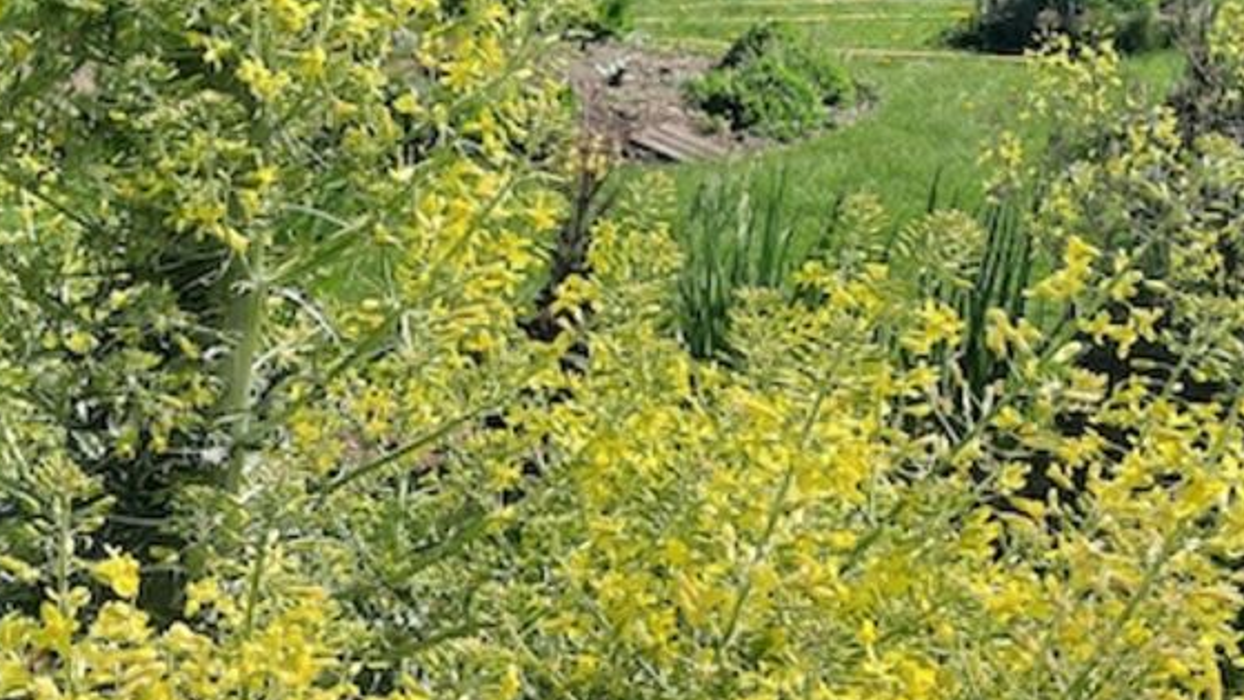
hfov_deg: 29.2
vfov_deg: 17.1
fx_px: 2309
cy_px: 520
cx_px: 180
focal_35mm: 70
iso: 32
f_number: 2
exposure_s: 1/820
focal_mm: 4.6
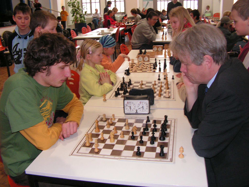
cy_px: 94
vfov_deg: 39.7
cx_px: 124
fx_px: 259
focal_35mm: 36
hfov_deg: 51.4
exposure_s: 1/50
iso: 200
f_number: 3.2
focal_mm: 6
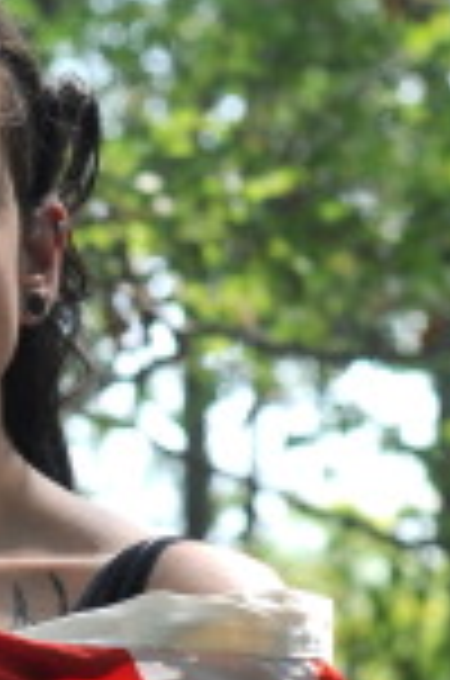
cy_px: 815
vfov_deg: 8.5
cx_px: -380
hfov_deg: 5.6
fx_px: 4502
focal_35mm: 239
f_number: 5.6
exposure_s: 1/250
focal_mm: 50
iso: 200
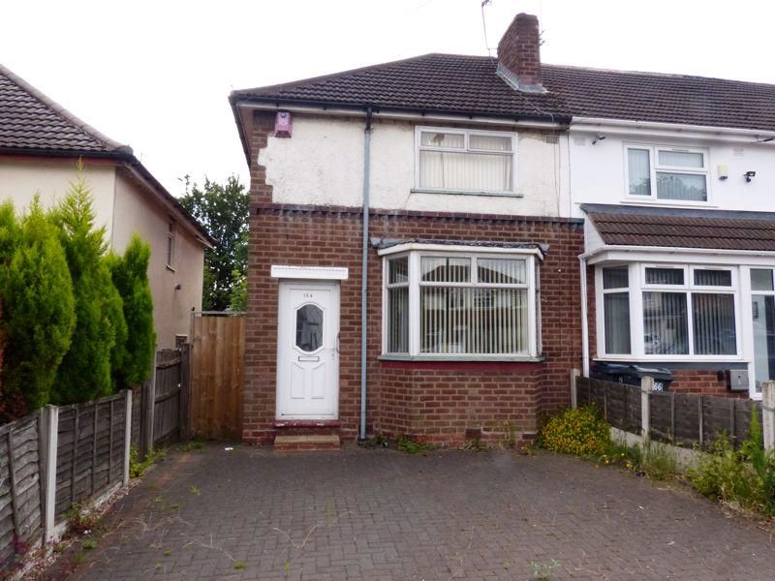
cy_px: 290
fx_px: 560
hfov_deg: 69.4
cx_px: 388
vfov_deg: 54.9
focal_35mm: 25
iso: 400
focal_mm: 4.5
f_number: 6.3
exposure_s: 1/400
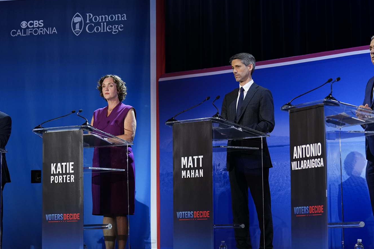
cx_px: 169
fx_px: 1101
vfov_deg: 12.9
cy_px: 90
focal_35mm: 106
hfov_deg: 19.3
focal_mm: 70
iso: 1000
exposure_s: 1/640
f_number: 2.8
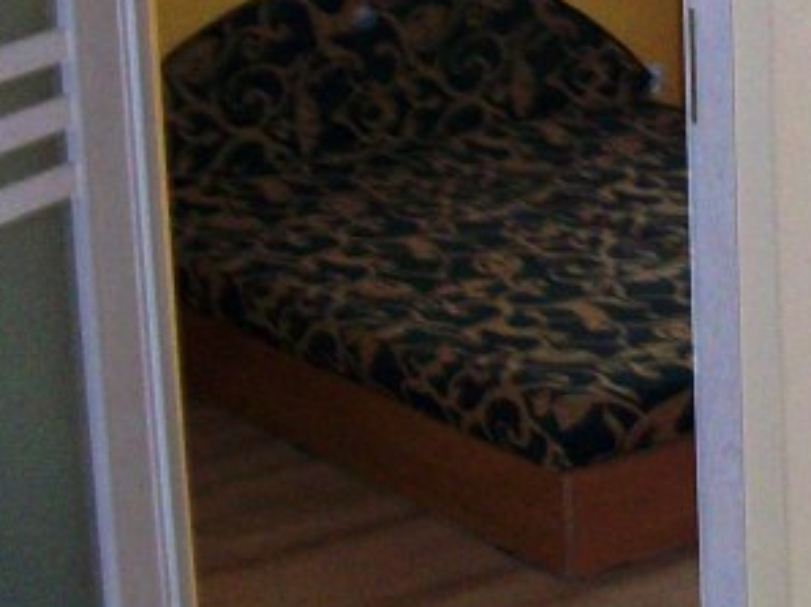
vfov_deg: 12.5
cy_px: 27
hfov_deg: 15.4
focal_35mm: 117
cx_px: 1244
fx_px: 2739
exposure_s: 1/60
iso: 160
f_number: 2.8
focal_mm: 5.7
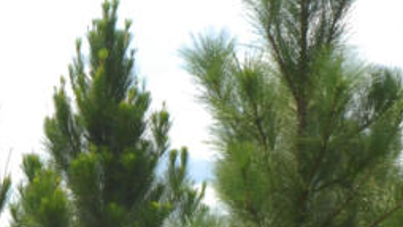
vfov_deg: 4.1
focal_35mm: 292
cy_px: 337
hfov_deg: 7.3
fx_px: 3121
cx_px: -86
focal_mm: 46
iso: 140
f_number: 6.7
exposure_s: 1/180
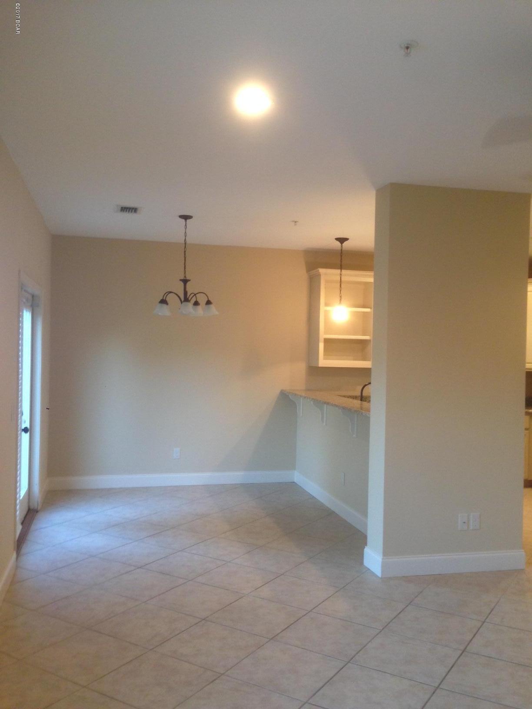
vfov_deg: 55.4
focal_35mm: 33
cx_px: 266
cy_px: 354
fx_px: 676
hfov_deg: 42.9
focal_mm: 4.12
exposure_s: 1/20
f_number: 2.4
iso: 100
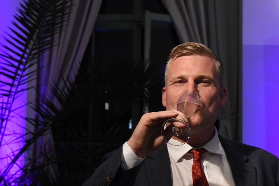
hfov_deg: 28.1
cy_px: 93
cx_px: 140
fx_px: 558
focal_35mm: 72
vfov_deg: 18.9
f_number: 8
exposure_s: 1/250
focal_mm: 48
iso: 1600
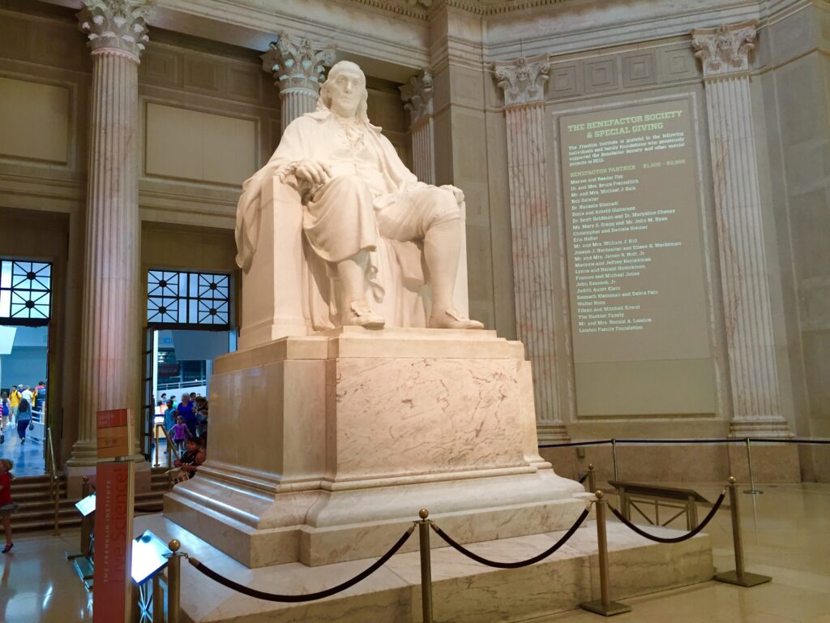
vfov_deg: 48.2
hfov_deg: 61.7
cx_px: 415
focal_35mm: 29
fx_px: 695
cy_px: 312
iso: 100
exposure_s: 1/30
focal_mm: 4.15
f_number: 2.2
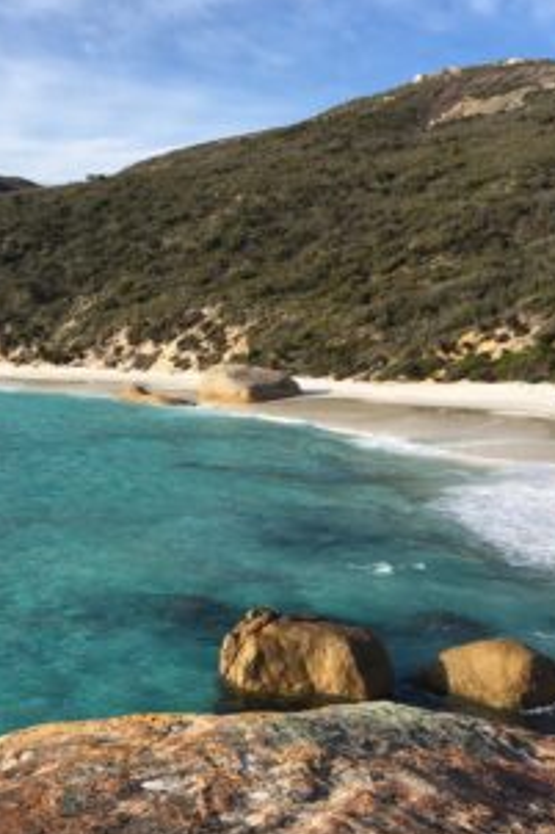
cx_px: 19
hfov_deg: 26.7
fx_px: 1111
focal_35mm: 48
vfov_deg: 41.0
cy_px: 351
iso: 25
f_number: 2.2
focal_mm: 4.15
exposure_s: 1/1282
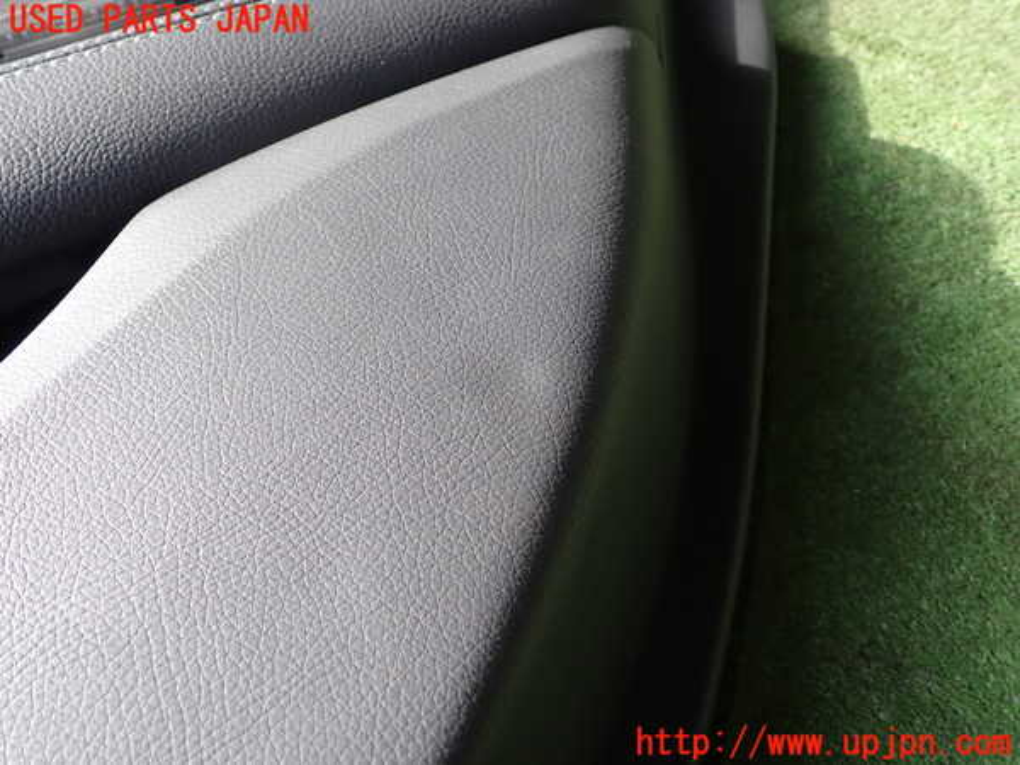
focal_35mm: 30
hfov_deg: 60.0
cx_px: 510
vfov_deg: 46.8
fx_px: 884
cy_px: 382
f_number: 2.3
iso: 100
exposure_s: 1/60
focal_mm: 5.4
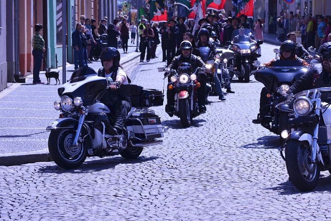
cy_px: 84
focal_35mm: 166
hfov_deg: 12.4
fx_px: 1526
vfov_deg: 8.3
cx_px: 219
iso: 100
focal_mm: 82
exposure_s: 1/500
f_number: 7.1
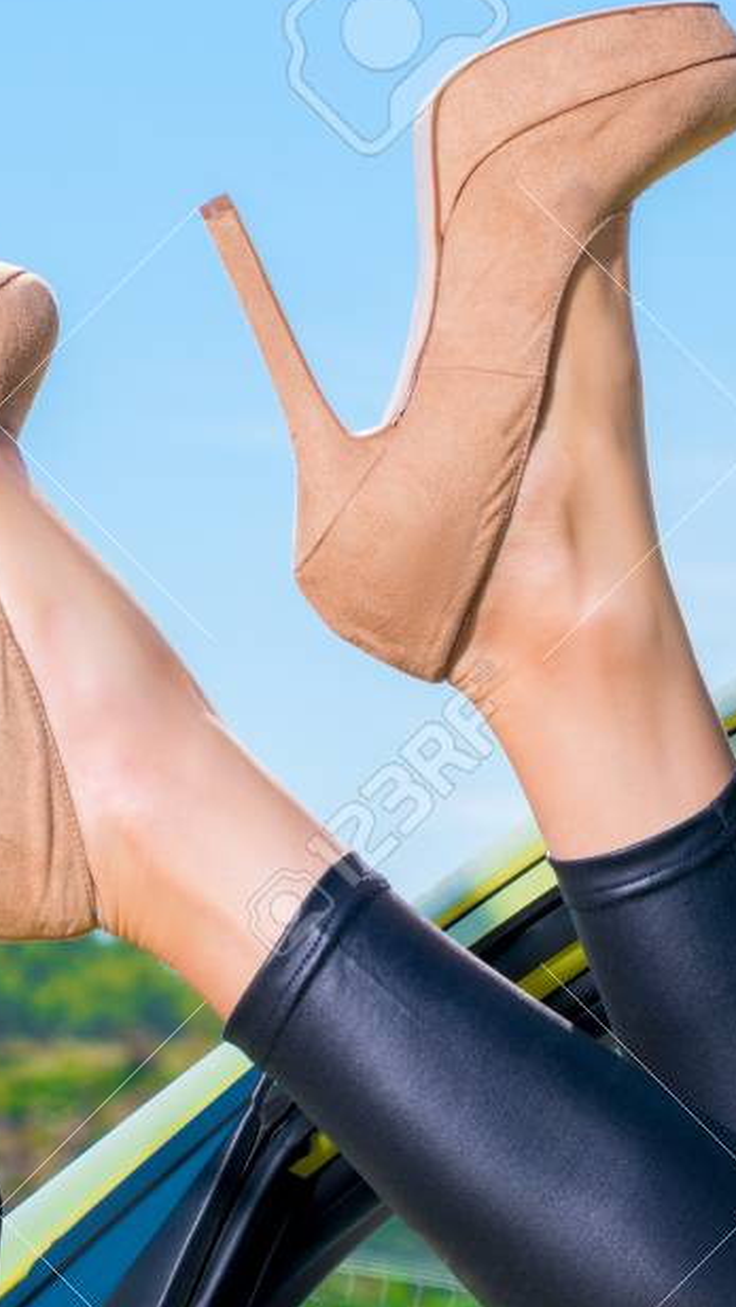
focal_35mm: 232
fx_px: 8040
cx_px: 768
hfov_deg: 5.2
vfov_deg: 9.3
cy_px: 735
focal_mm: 105
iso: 100
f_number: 10
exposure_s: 1/160
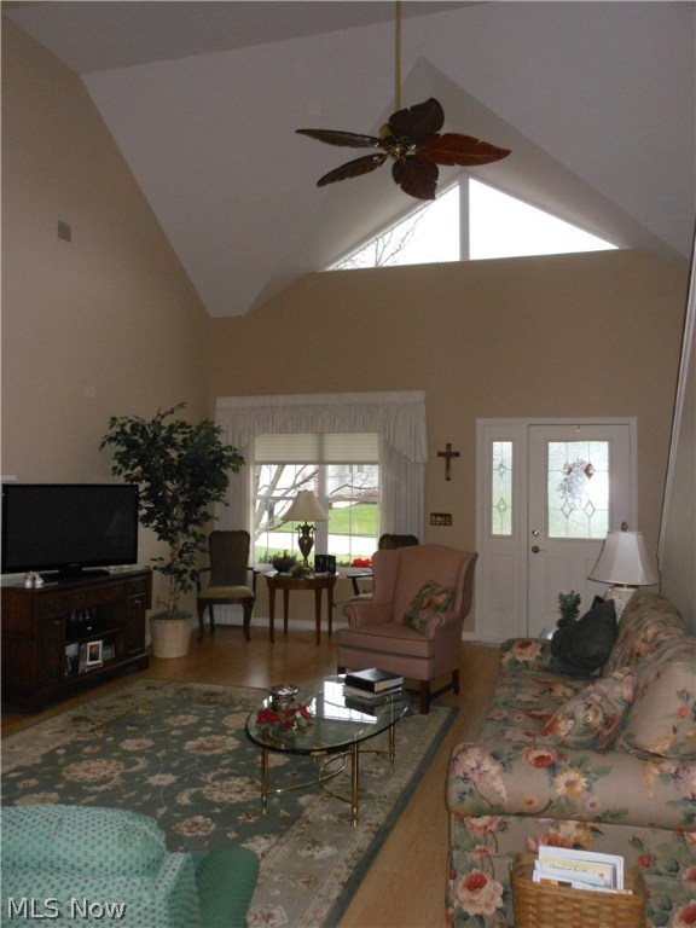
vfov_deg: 63.4
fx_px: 751
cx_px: 348
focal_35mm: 28
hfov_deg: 49.7
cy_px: 464
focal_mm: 5
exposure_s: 1/25
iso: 400
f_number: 3.7
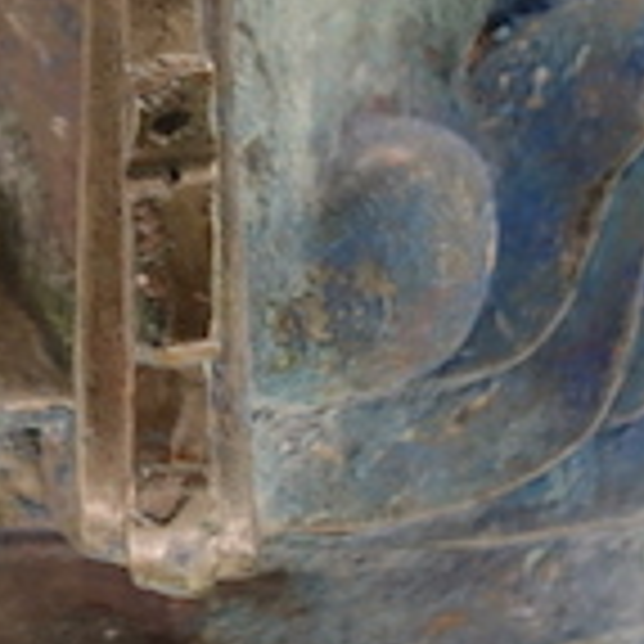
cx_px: 90
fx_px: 4588
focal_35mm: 218
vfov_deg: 8.0
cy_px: -50
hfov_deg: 8.0
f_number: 2.8
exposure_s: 1/15
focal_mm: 22.38
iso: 800
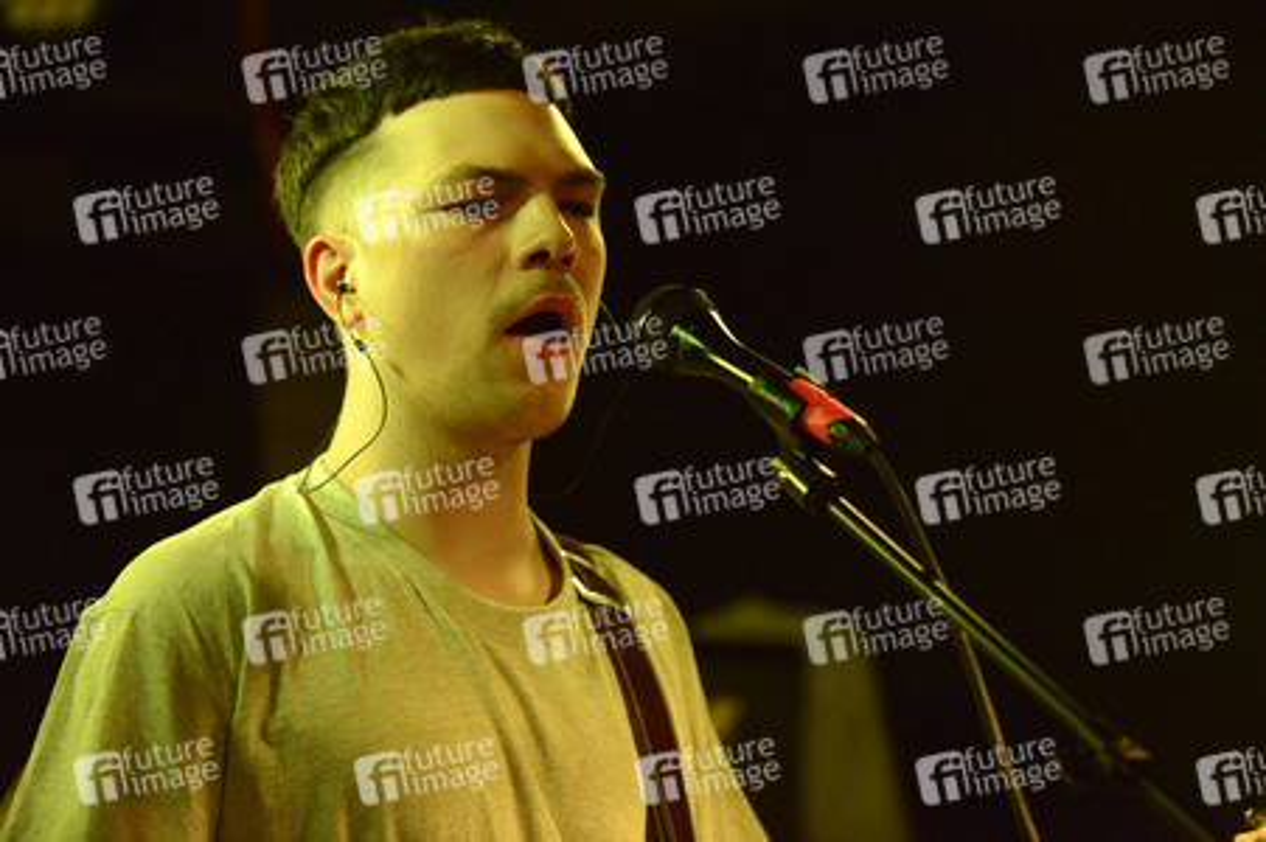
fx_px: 3163
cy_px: 421
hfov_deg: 22.6
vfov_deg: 15.2
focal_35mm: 90
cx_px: 633
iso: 6400
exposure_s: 1/250
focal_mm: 90
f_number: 2.8
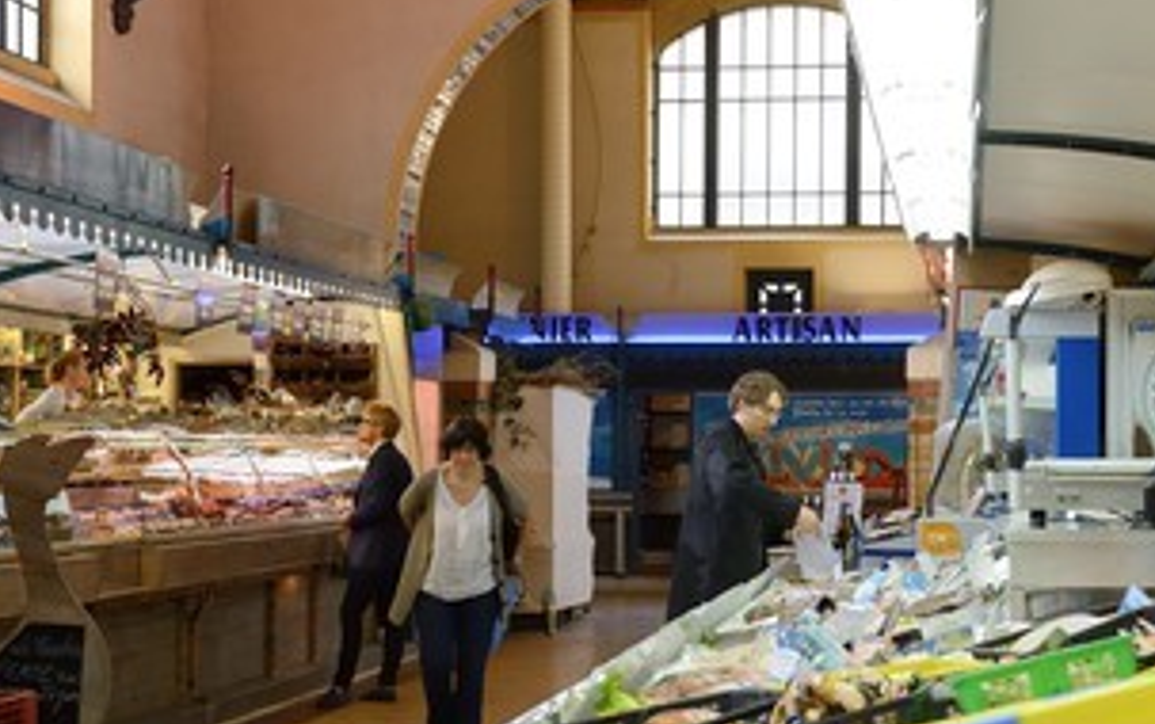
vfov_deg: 16.6
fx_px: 2489
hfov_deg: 26.1
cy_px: 381
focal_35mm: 79
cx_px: 637
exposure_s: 1/50
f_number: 5.6
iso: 800
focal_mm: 56
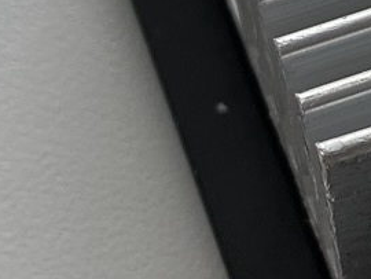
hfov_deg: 9.6
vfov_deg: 7.5
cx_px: 642
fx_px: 2113
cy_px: 49
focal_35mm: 197
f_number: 1.8
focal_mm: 4.25
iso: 32
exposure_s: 1/122
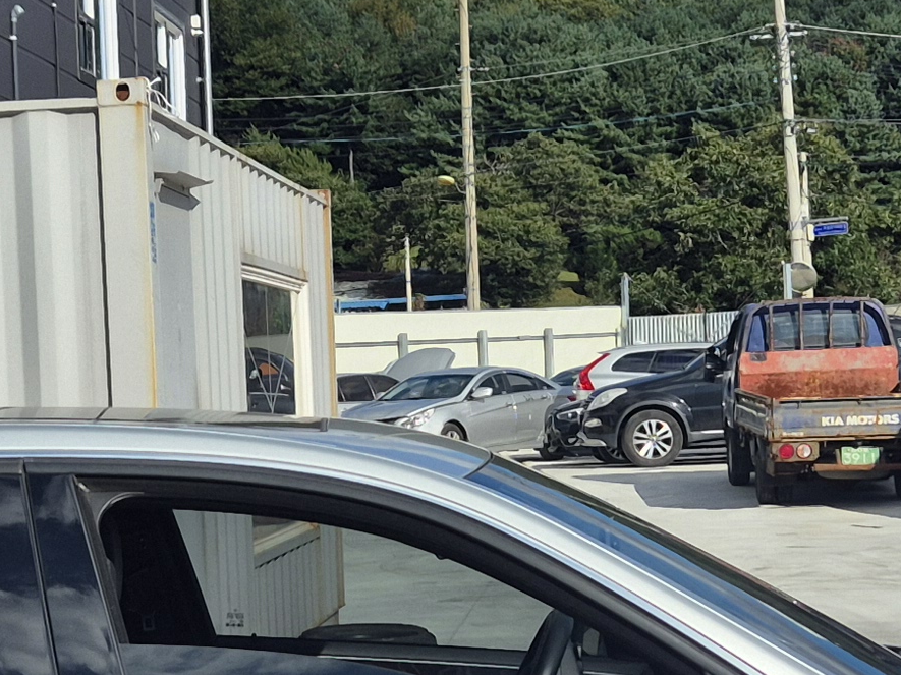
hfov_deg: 18.8
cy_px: 496
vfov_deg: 14.2
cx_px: 273
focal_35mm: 104
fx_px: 2706
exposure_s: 1/4096
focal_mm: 5.4
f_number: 1.8
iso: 25
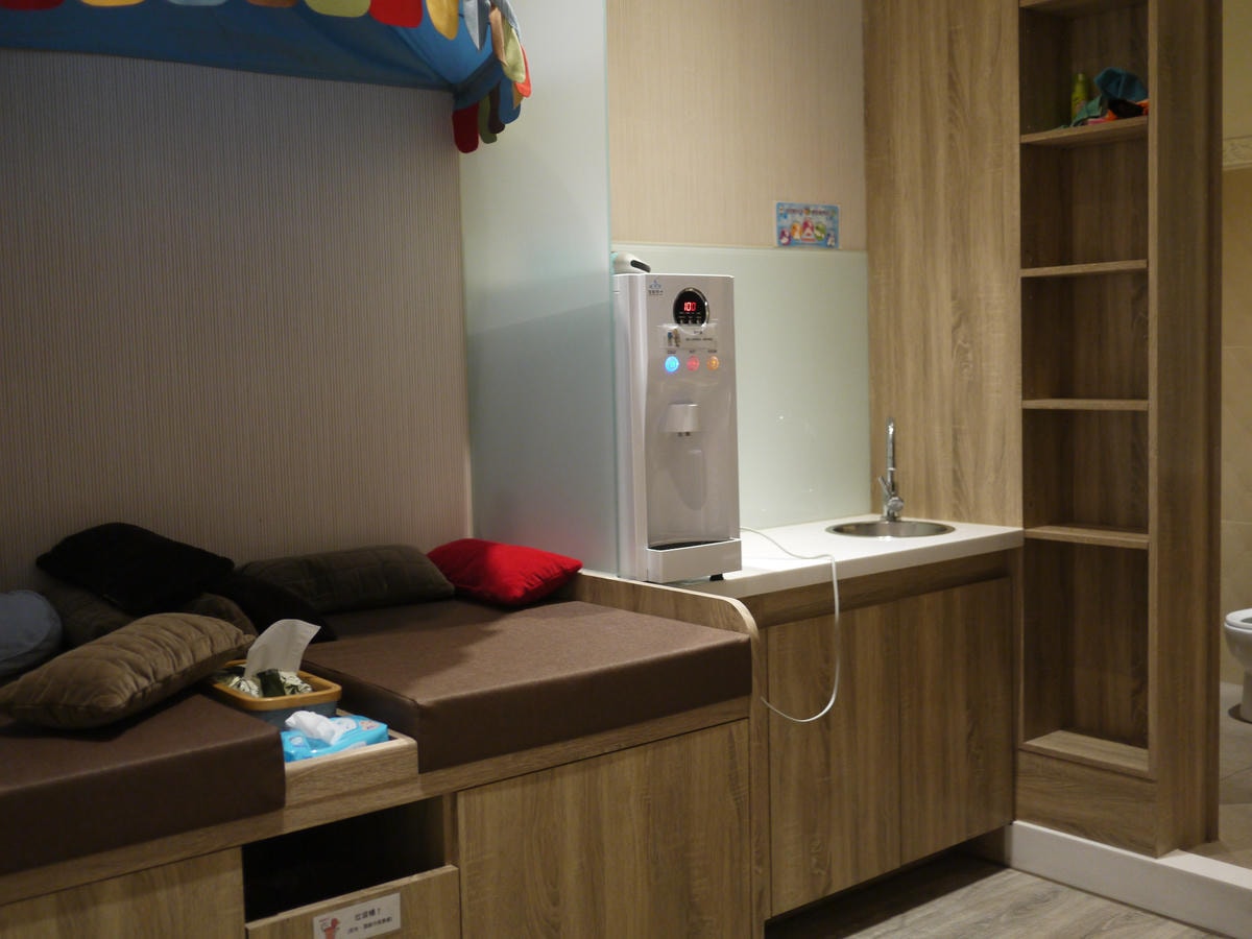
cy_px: 470
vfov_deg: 36.0
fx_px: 1447
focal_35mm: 40
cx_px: 626
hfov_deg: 46.8
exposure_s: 1/125
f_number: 1.7
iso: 640
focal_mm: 20
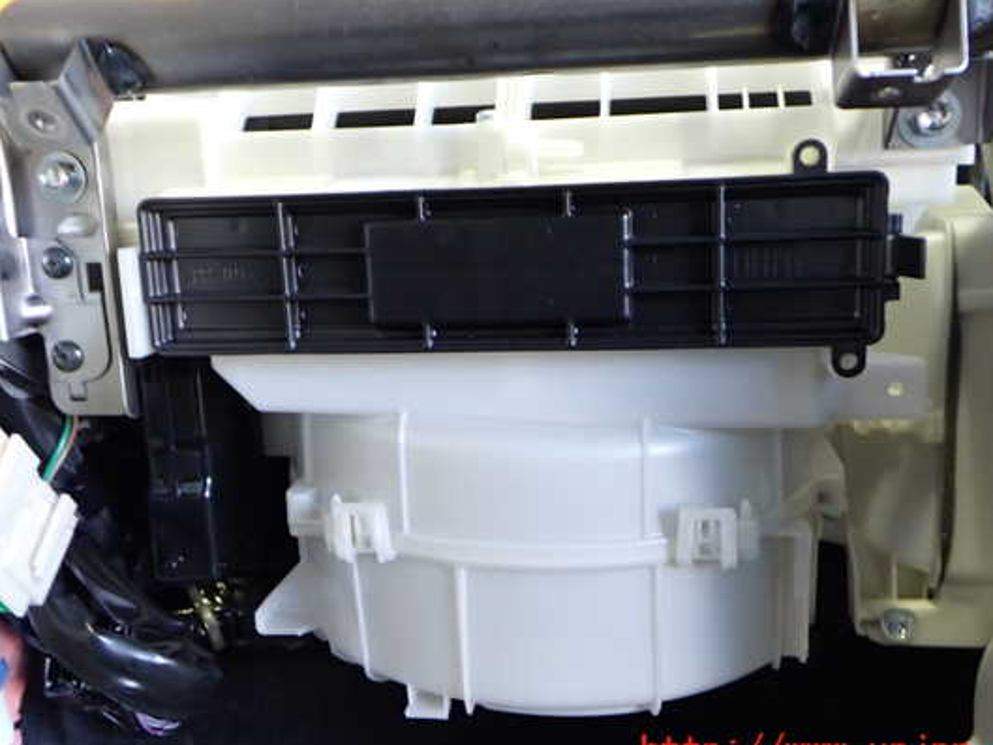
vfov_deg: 41.8
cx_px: 501
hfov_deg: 53.9
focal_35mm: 34
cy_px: 355
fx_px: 976
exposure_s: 1/30
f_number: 2.3
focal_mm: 5.4
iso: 320
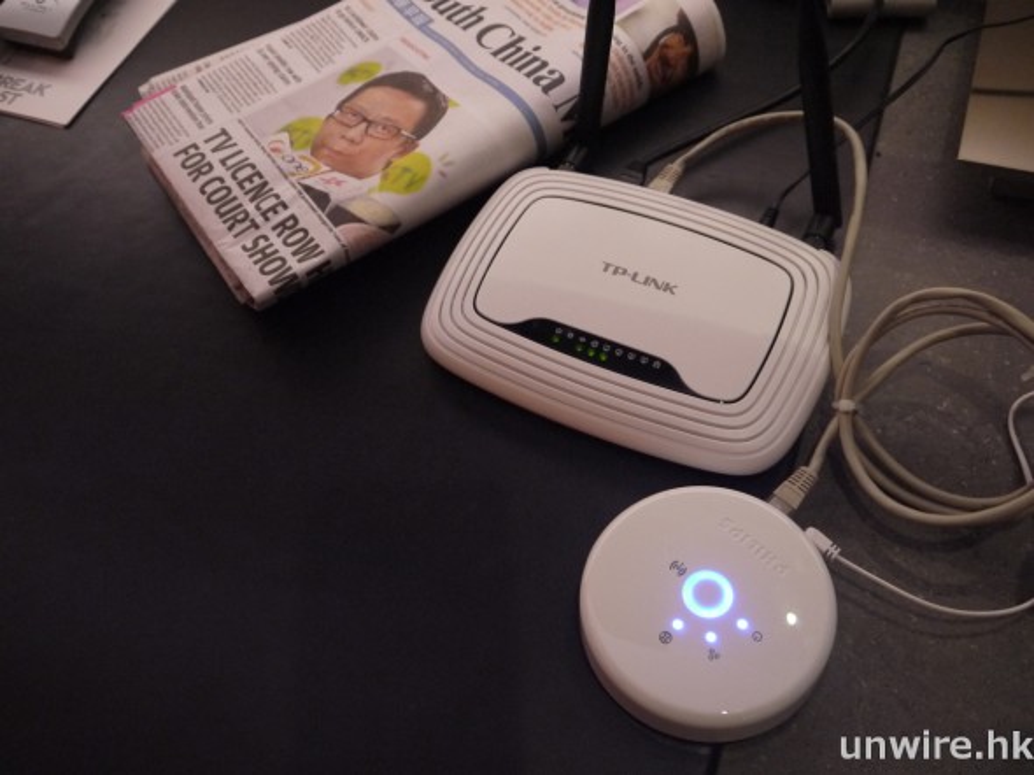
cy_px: 388
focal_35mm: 34
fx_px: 1015
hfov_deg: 54.0
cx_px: 517
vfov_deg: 41.8
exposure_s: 1/15
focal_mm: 17
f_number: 4
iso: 800
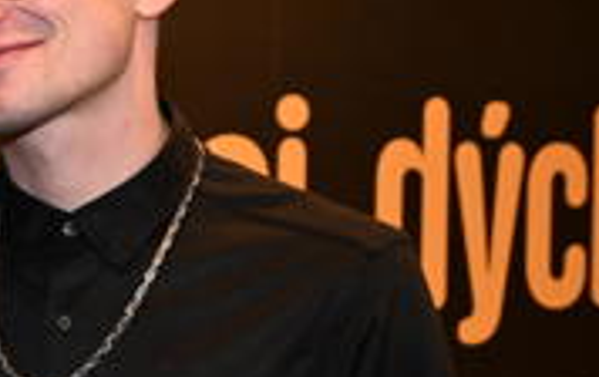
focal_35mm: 134
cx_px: -276
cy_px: 417
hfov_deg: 14.6
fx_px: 2192
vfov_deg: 9.7
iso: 3200
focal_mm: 34
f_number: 5
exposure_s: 1/200
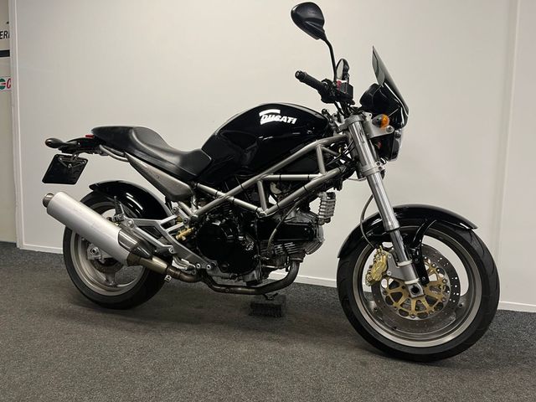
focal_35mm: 26
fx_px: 403
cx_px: 268
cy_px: 201
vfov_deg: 53.1
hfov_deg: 67.3
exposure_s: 1/50
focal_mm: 5.1
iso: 80
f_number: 1.6
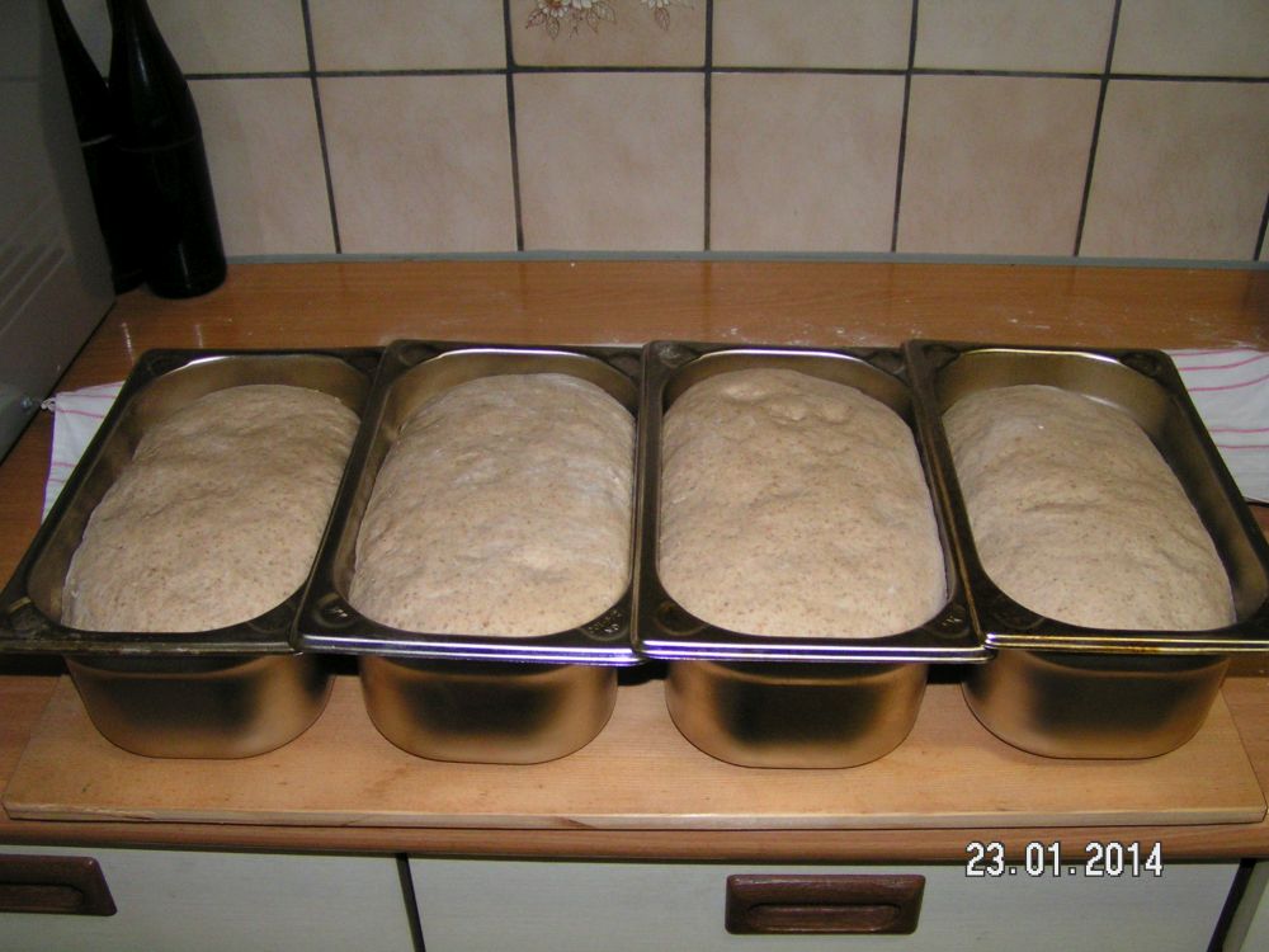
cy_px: 476
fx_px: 1393
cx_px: 634
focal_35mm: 38
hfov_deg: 49.0
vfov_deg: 37.7
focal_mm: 5.8
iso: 200
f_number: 2.8
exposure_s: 1/40
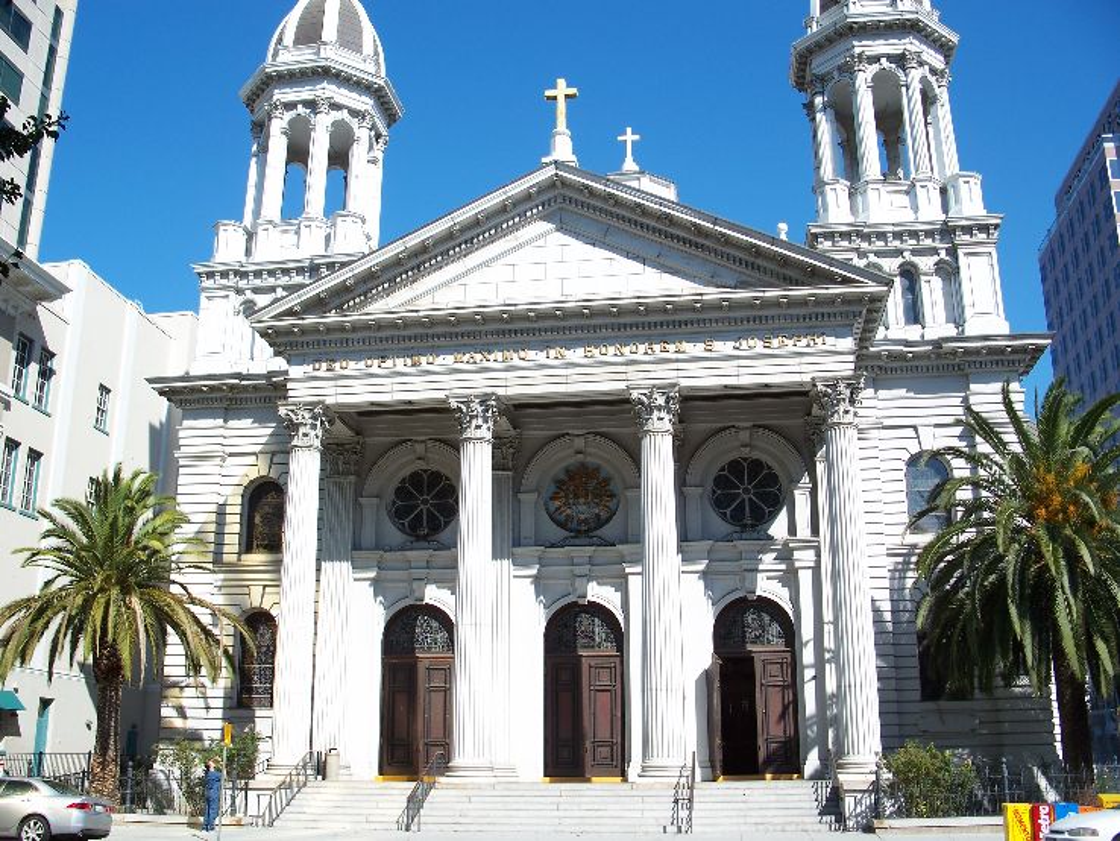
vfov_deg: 38.7
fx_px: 1198
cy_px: 420
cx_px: 560
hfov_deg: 50.1
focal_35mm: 37
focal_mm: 7.8
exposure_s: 1/400
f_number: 4
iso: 64
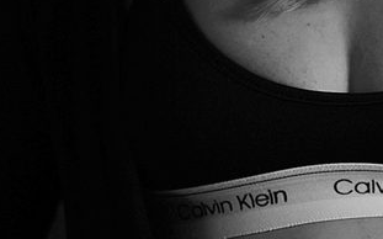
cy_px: 6
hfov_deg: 4.2
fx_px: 5227
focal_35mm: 501
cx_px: 563
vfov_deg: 2.6
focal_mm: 85
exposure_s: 1/250
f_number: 1.8
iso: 320
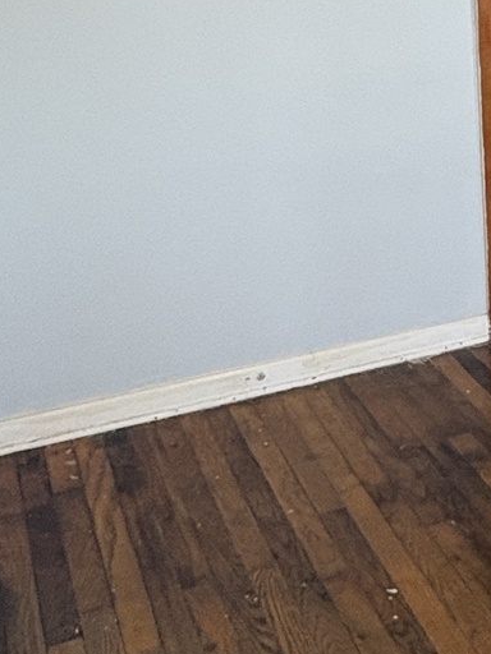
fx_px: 1191
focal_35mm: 63
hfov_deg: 20.6
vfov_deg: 30.1
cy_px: 151
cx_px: 687
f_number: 2.2
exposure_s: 1/60
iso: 250
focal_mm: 2.22
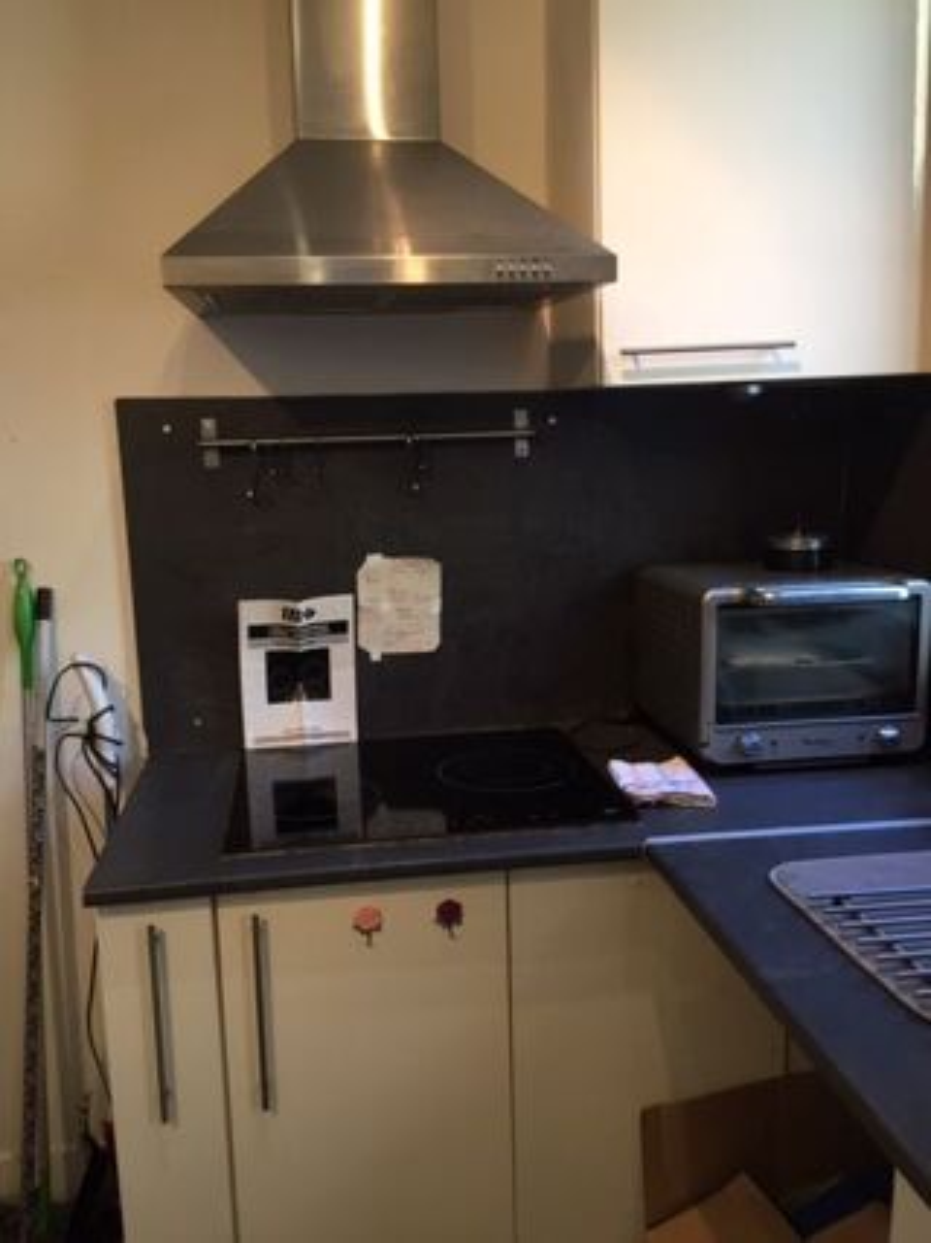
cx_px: 466
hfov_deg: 48.2
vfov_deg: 61.7
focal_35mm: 29
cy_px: 622
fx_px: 1040
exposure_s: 1/33
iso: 100
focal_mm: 4.15
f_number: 2.2
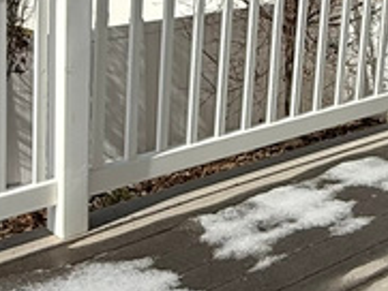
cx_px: 324
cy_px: 26
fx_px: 886
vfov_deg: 18.4
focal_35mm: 79
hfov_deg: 24.2
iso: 50
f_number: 2.2
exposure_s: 1/5155
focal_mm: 2.22
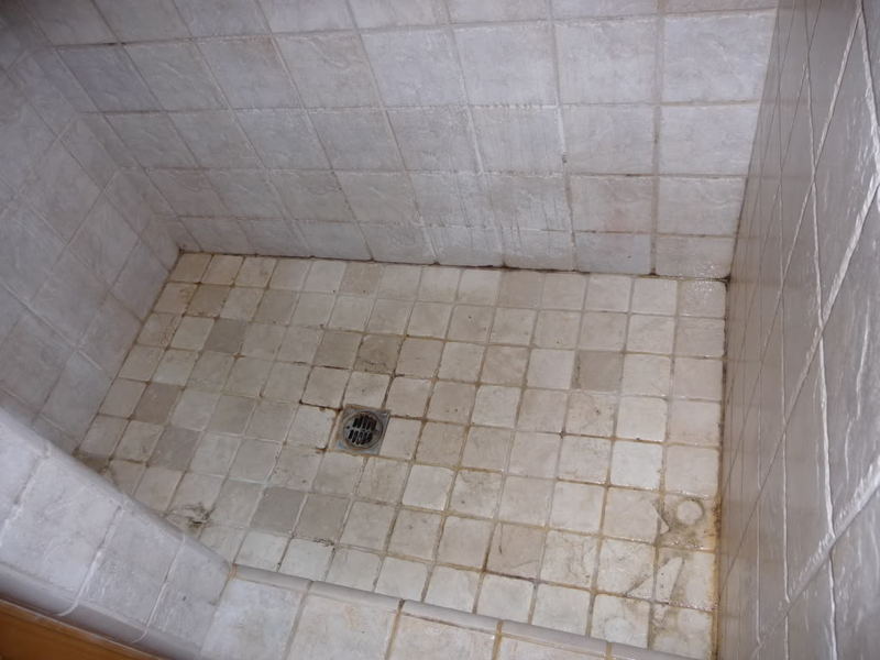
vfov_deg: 49.7
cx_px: 440
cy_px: 330
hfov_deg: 63.4
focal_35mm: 28
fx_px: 712
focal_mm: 4.7
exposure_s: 1/30
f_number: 3.3
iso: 100
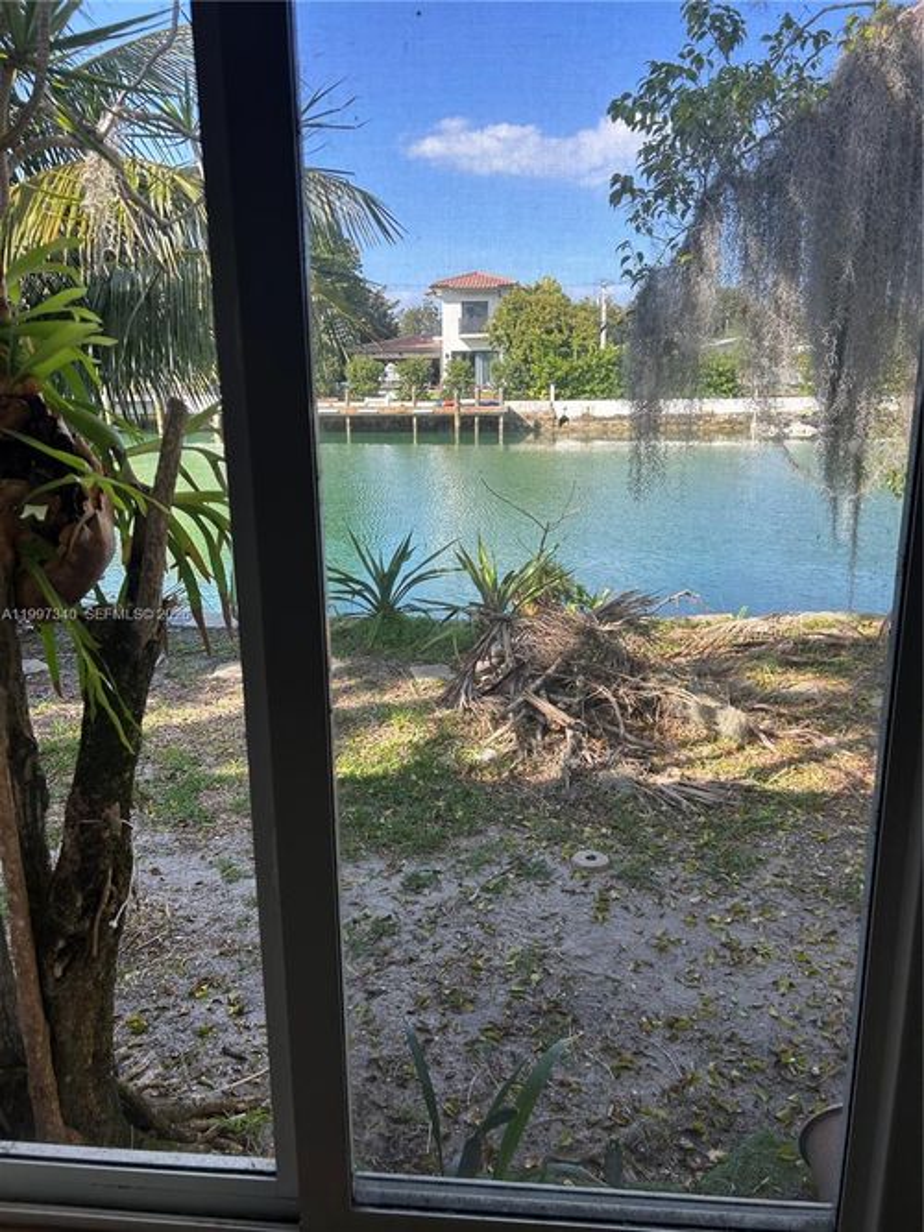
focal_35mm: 26
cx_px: 462
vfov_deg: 67.3
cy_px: 616
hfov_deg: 53.0
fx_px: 926
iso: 50
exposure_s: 1/312
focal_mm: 5.7
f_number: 1.5
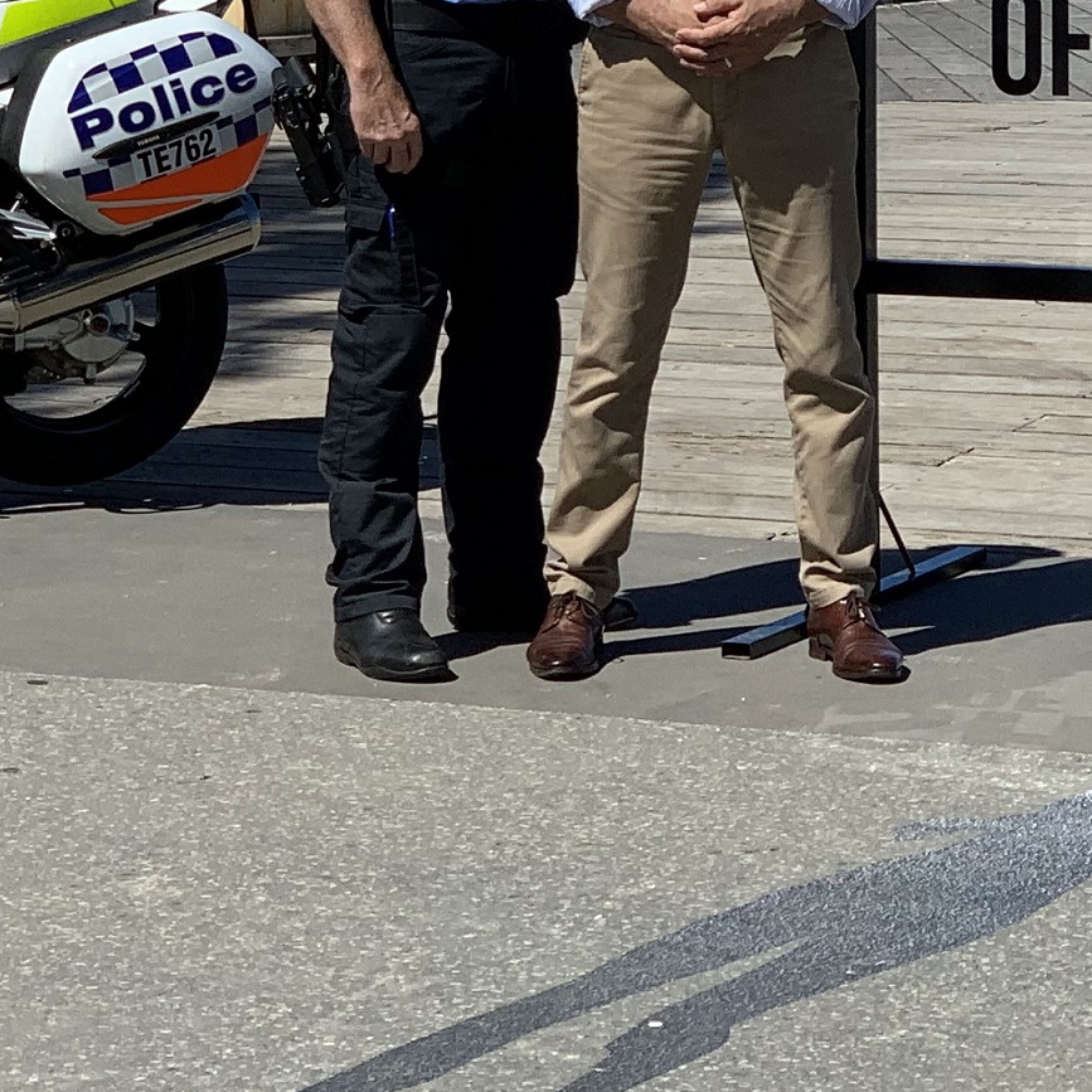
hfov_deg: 11.3
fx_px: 5496
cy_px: -63
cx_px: 1014
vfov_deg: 11.2
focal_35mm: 154
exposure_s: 1/1996
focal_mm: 6
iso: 16
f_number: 2.4
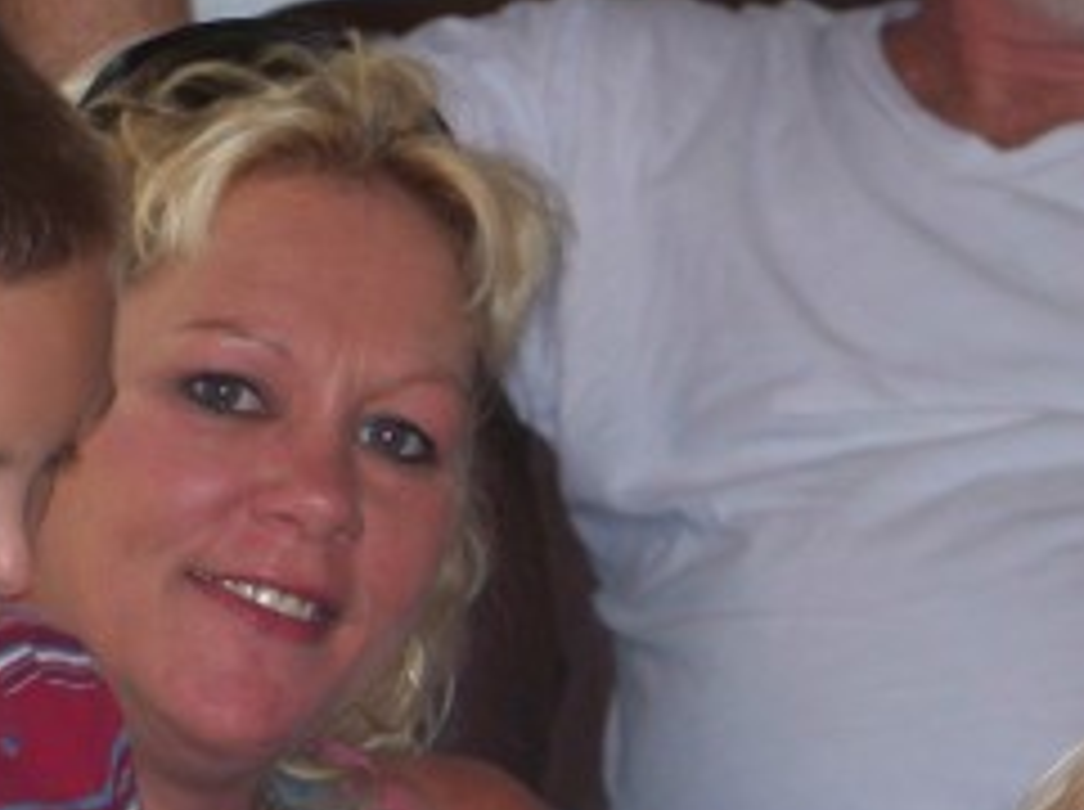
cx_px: 297
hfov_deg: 4.5
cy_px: 632
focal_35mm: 437
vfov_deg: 3.4
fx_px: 13664
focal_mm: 37.4
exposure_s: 1/40
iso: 200
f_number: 3.6
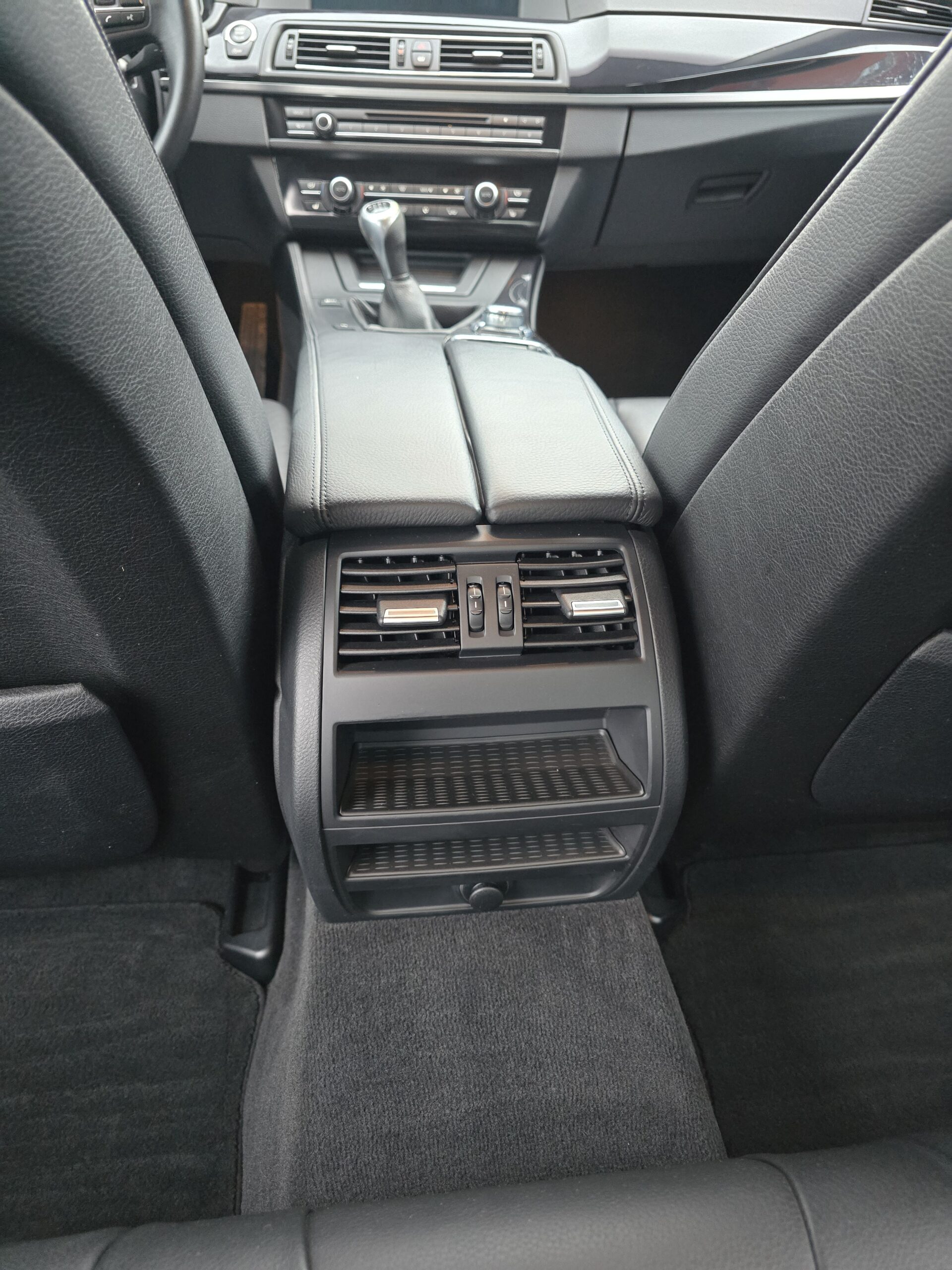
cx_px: 476
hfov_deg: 58.9
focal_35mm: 23
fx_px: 843
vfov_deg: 73.9
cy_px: 635
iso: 1250
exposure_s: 1/100
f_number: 1.7
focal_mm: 6.3
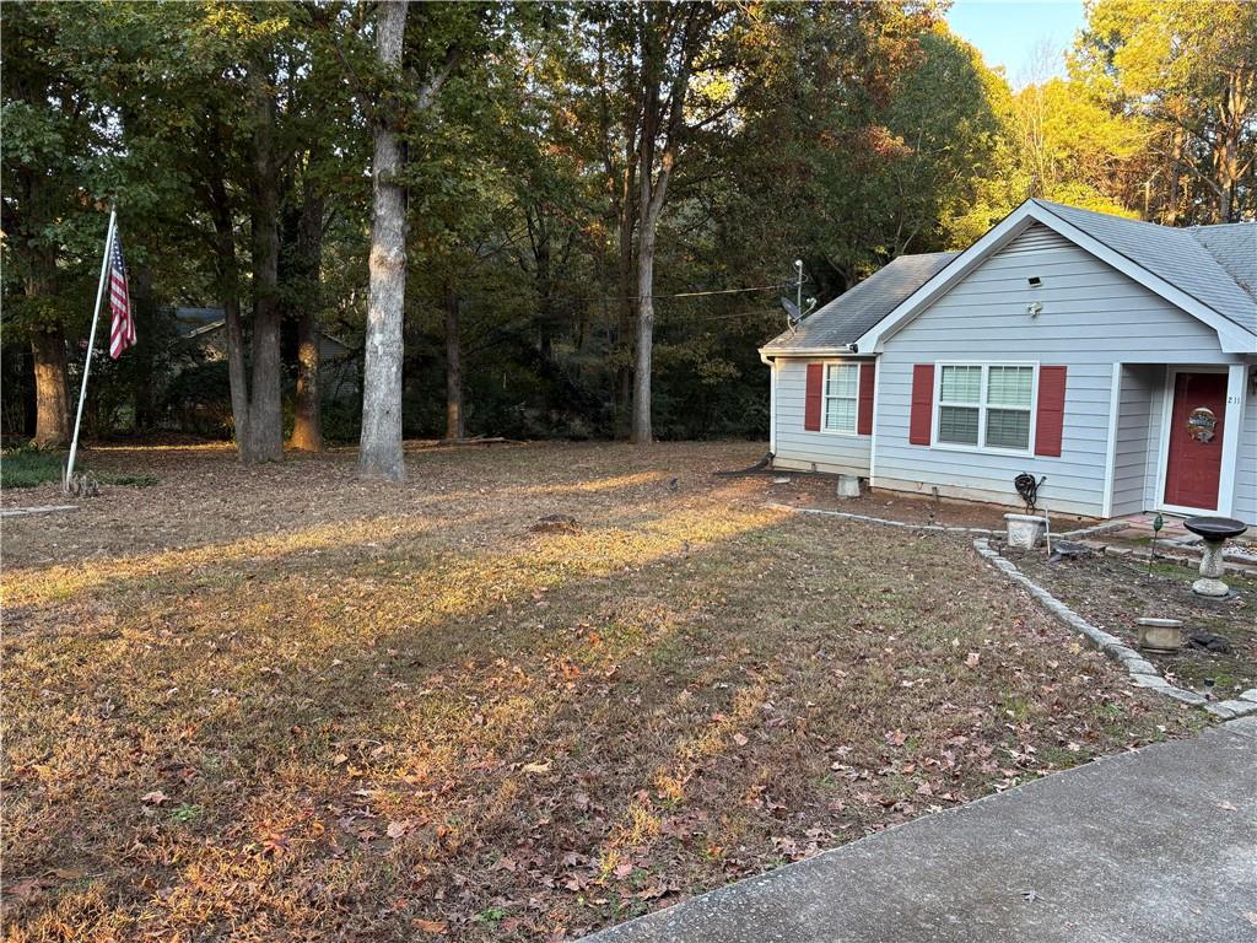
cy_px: 472
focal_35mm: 26
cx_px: 628
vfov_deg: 53.1
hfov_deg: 67.3
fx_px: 944
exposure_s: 1/122
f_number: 1.6
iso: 80
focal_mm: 5.96
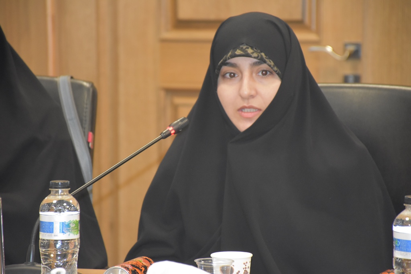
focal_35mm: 210
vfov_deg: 6.5
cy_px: 137
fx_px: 2398
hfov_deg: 9.8
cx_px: 206
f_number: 5.6
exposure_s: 1/60
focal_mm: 140
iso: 2800
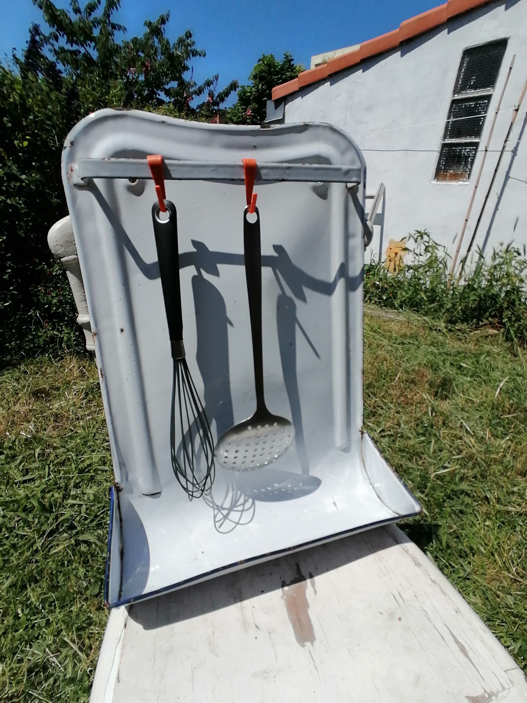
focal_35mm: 17
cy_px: 352
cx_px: 264
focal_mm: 1.78
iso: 50
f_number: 2.4
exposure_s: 1/2481
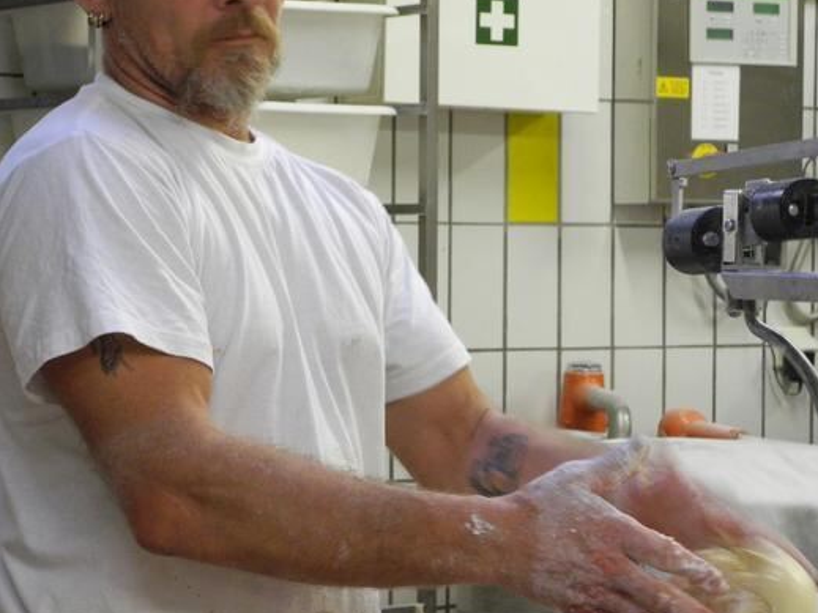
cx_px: 383
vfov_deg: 14.0
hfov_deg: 18.5
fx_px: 2504
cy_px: 331
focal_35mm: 106
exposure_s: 1/45.7
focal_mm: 11.8
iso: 400
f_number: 3.5
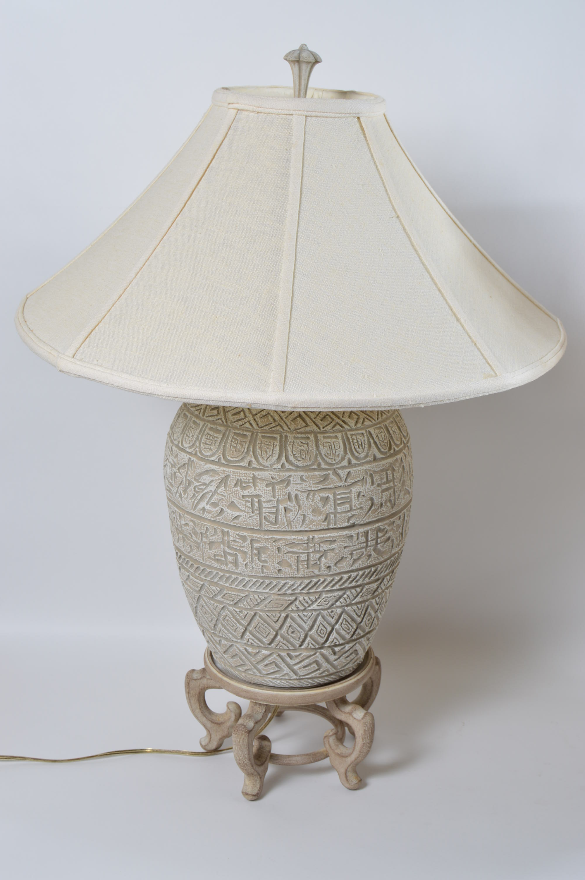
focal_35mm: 45
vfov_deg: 43.6
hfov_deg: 29.8
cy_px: 440
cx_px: 292
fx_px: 1099
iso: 100
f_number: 7.1
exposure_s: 1/80
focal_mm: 30
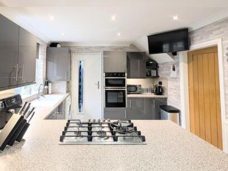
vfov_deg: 73.5
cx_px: 91
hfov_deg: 89.8
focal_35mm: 17
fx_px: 112
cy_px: 64
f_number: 1.7
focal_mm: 2.02
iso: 107
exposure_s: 1/64.3
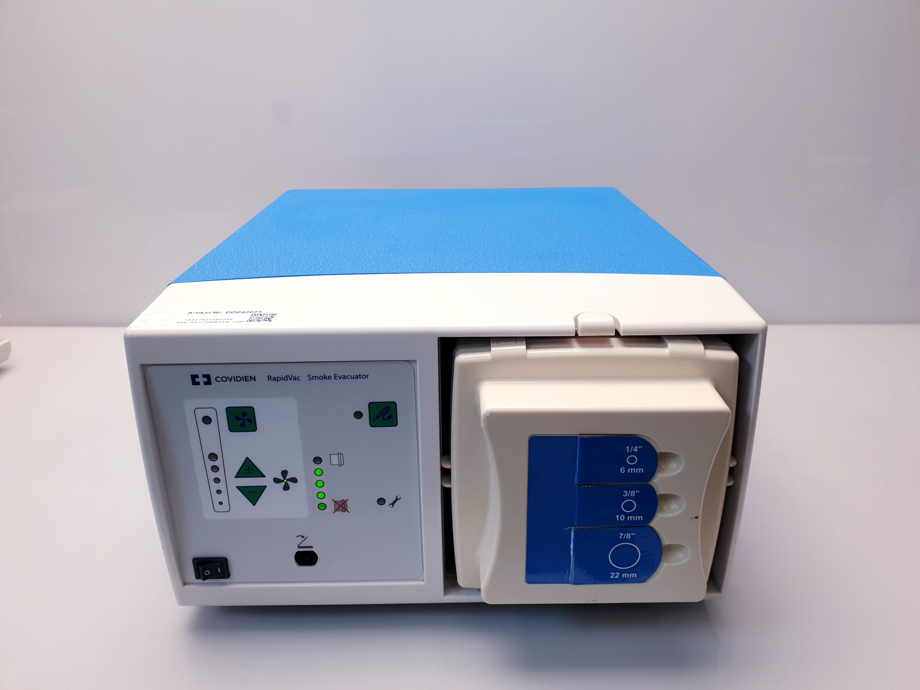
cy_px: 345
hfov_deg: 67.3
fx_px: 691
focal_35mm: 26
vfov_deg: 53.1
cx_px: 460
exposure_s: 1/50
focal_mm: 4.3
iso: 50
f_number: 2.4
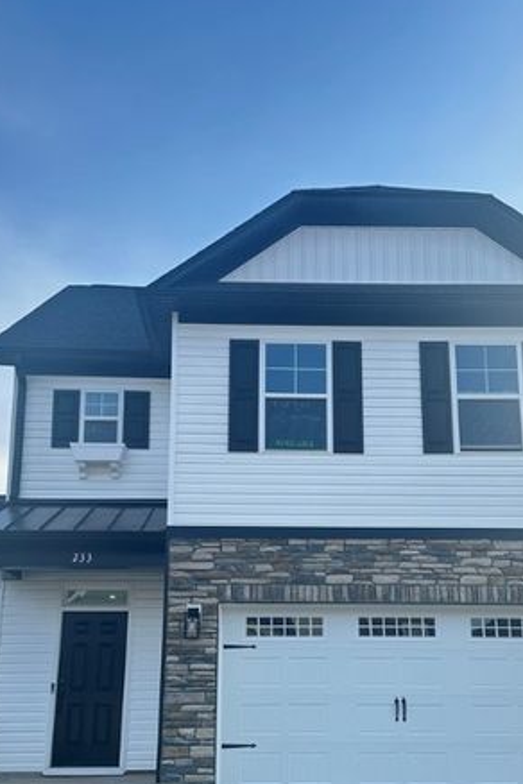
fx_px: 828
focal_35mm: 38
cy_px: 518
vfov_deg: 49.9
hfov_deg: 35.0
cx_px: 292
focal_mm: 6.86
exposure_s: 1/1083
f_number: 1.78
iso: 80
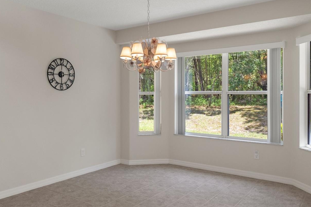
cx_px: 153
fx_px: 256
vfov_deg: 44.0
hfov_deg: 62.5
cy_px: 99
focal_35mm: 30
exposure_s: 1/20
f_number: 8
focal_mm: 15
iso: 320
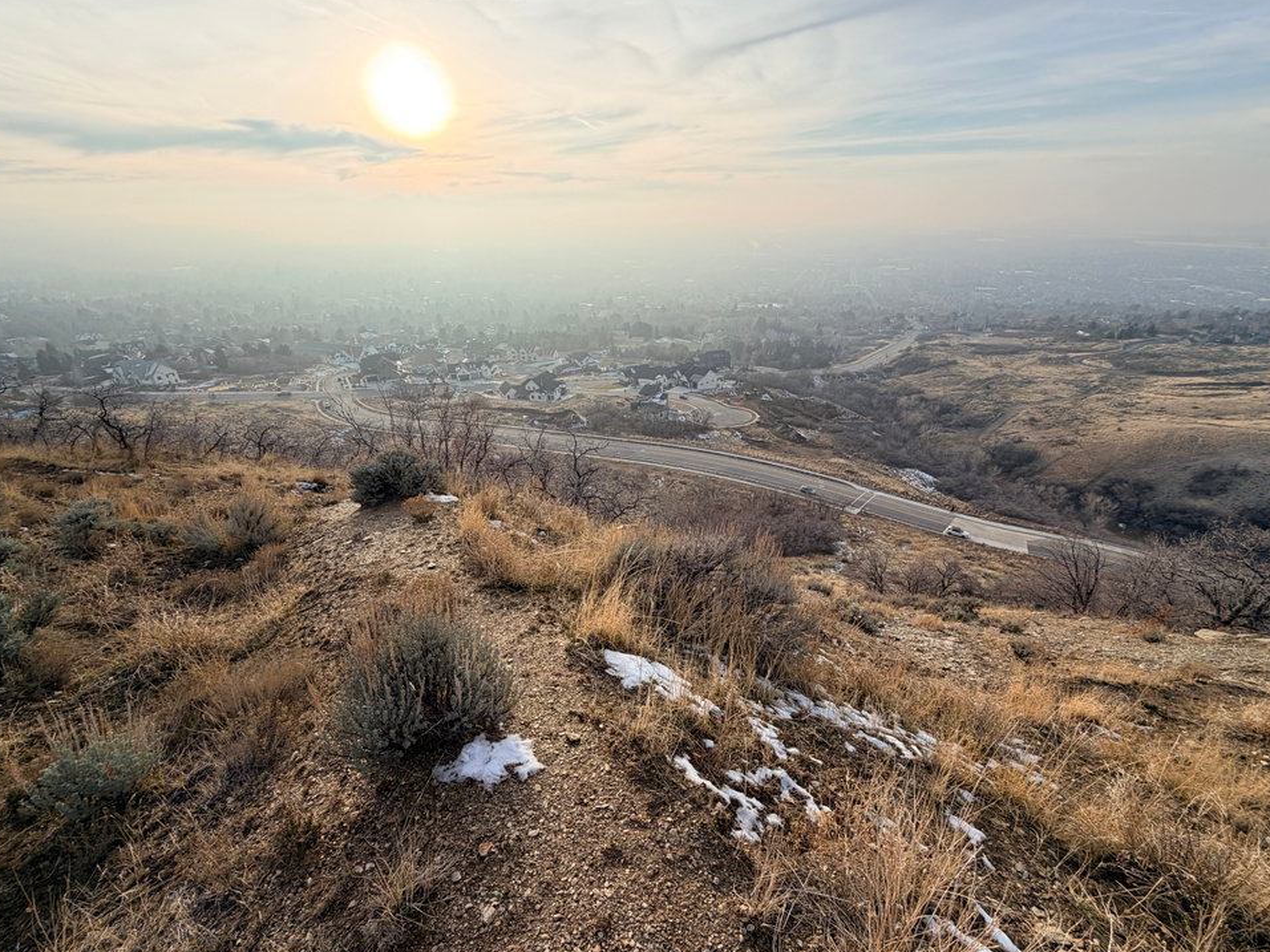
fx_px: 550
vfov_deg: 81.7
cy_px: 493
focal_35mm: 15
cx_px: 643
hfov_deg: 98.2
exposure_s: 1/770
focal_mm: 2.22
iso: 32
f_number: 2.2
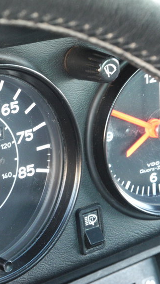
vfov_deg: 12.4
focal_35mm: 174
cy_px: 142
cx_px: -2
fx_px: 1312
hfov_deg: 7.0
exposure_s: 1/8.8
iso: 400
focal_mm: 25.4
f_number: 4.5
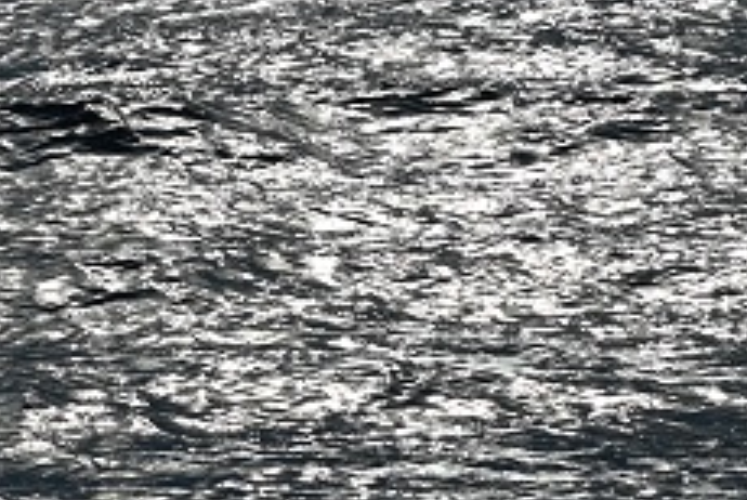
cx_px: 68
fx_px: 6004
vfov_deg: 4.7
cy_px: -211
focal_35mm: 289
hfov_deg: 7.1
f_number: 8
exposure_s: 1/1000
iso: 100
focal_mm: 70
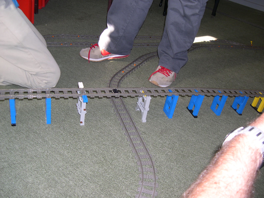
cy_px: 99
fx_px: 290
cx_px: 132
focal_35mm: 38
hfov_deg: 49.0
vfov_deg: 37.7
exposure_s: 1/60
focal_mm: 8
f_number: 2.8
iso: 100
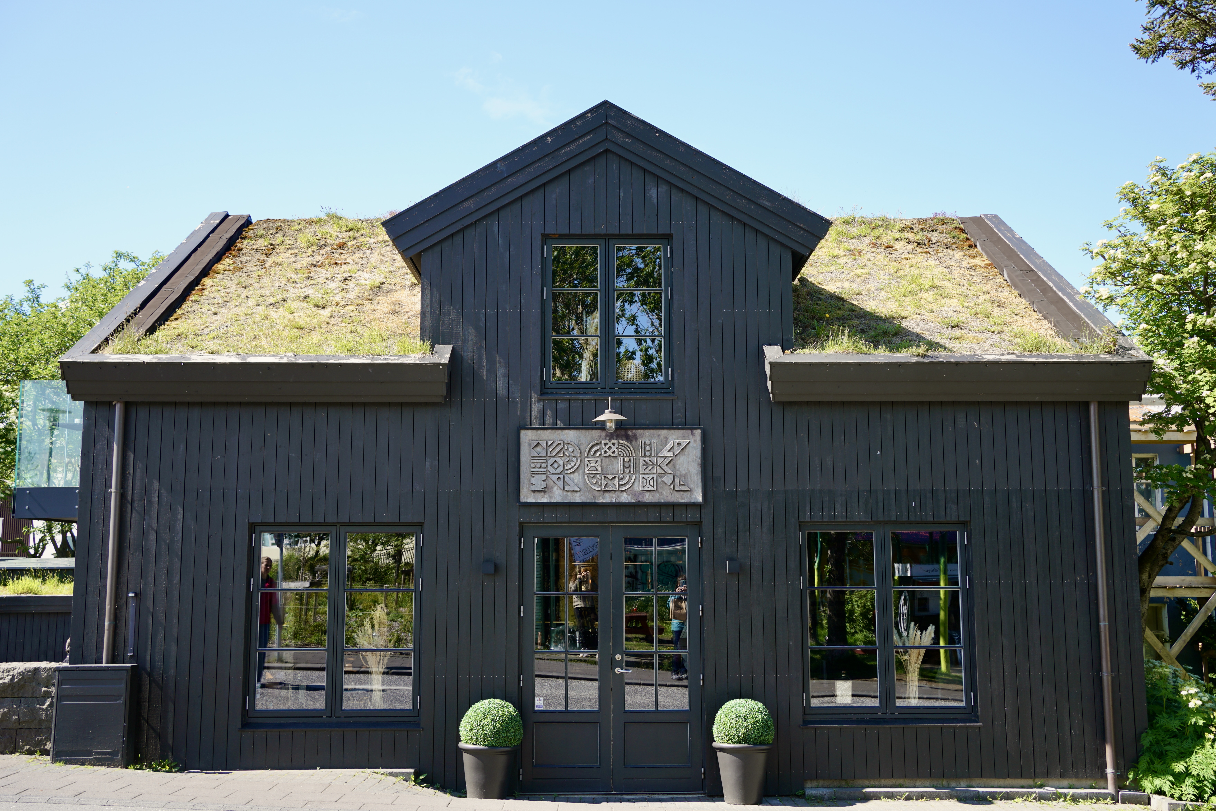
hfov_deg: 54.4
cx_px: 608
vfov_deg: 37.9
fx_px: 1182
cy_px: 406
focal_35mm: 35
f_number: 7.1
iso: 100
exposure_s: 1/100
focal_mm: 35
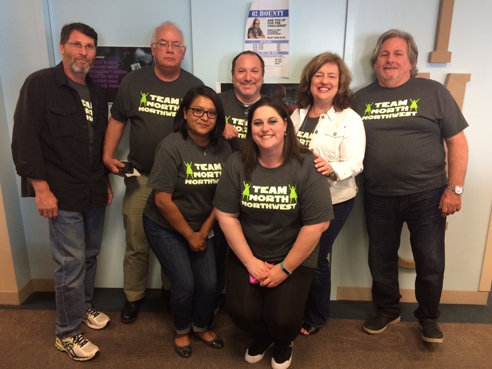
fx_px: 412
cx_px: 246
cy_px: 184
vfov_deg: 48.2
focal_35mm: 29
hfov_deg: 61.7
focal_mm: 4.15
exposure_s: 1/30
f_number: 2.2
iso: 160
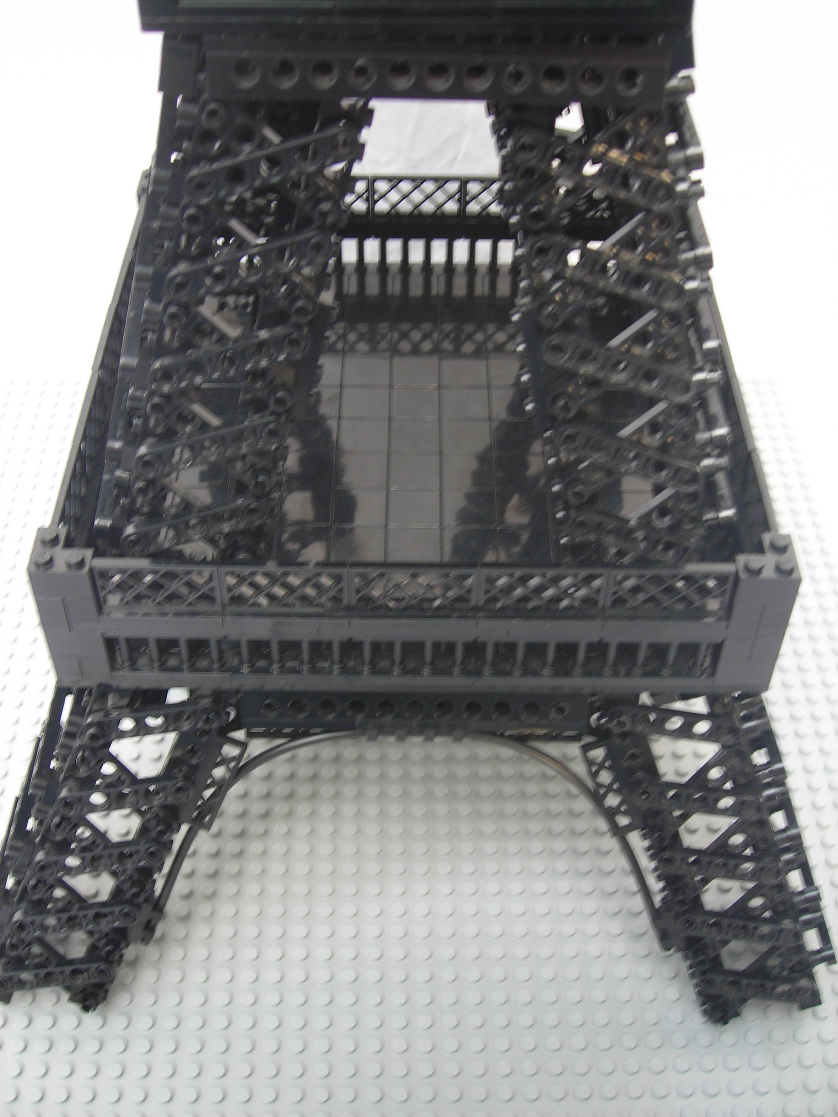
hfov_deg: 35.1
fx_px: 1323
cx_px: 419
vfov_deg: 45.8
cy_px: 558
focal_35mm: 41
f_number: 3.3
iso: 50
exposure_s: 1/7.9
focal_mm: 6.8
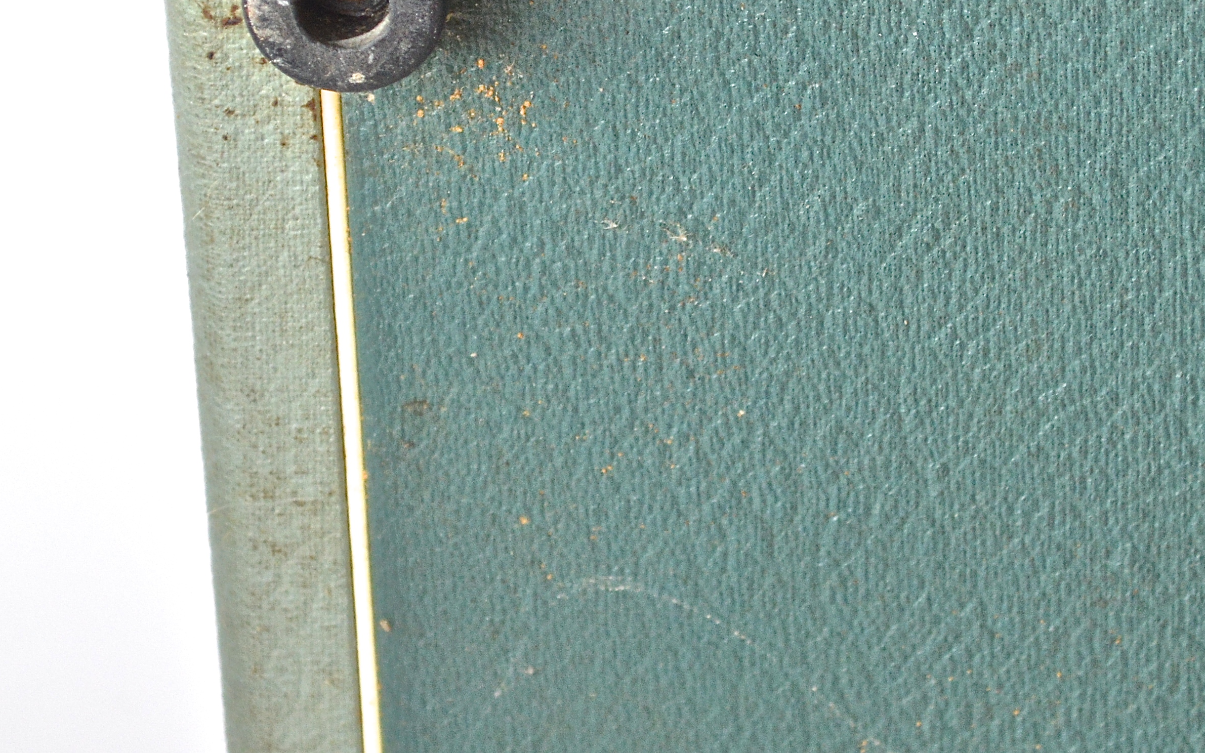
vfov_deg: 6.2
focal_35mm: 212
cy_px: 42
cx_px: 667
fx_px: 6971
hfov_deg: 9.9
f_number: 5.6
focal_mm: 55
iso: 450
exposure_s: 1/60
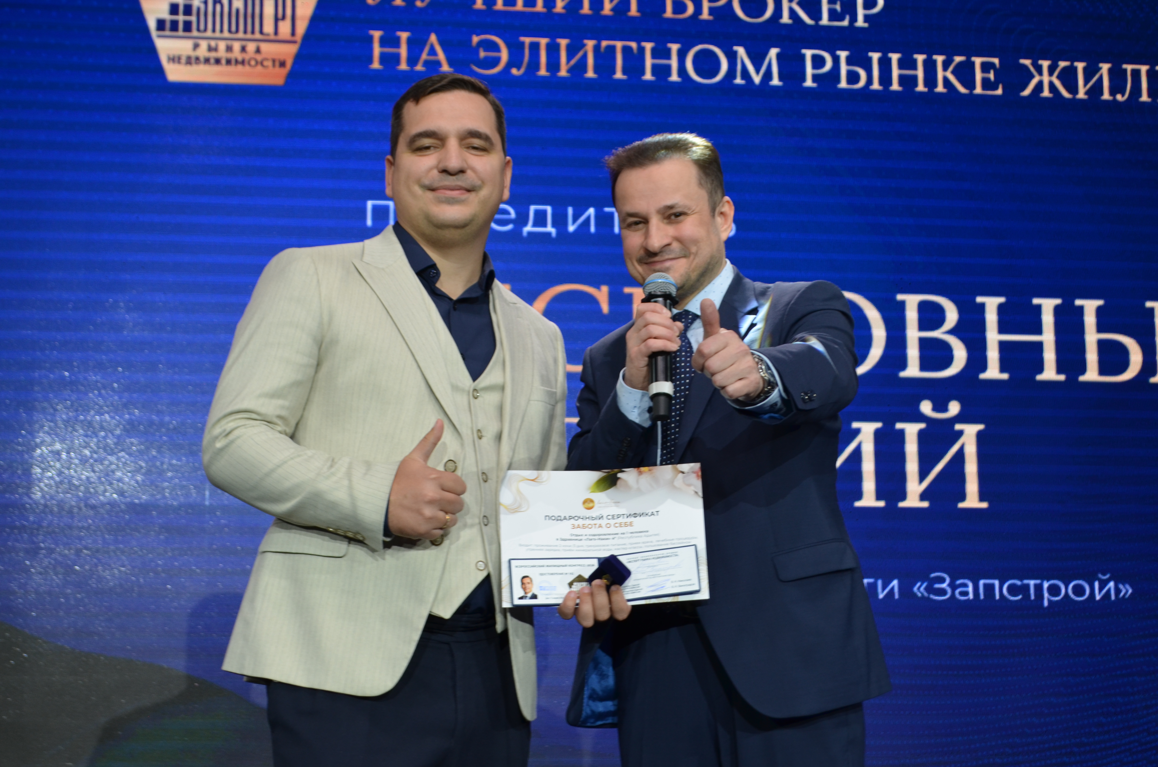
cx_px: 579
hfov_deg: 32.0
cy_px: 384
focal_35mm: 63
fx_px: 2022
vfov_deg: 21.5
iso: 400
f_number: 5.3
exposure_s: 1/100
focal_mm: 42
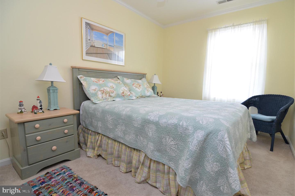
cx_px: 148
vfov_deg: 71.8
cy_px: 98
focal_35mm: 16
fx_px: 135
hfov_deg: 95.1
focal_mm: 11
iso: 560
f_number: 4
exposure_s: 1/60
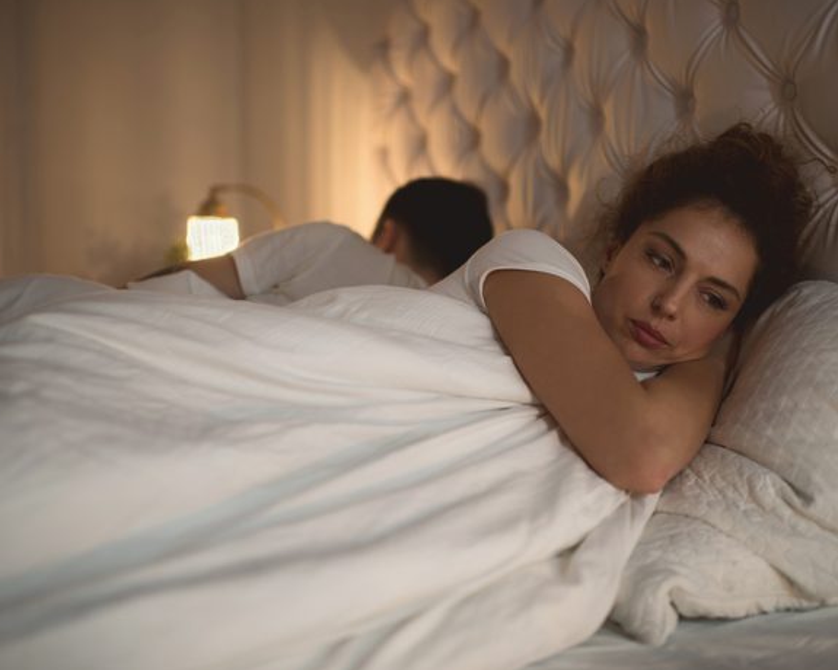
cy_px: 331
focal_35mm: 40
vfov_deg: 37.3
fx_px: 992
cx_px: 440
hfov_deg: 45.8
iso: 125
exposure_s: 1/100
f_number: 1.6
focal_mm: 35
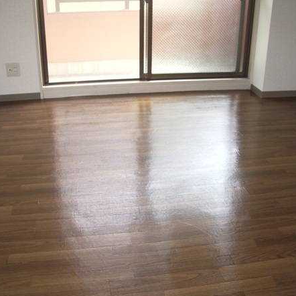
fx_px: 406
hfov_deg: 40.0
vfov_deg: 40.0
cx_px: 140
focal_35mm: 42
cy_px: 150
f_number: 2.6
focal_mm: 5.8
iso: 80
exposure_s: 1/60
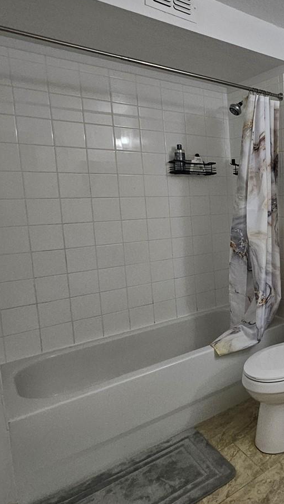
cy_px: 230
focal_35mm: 25
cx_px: 364
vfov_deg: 73.9
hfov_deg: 34.0
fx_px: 335
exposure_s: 1/60
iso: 200
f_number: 2.2
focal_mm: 1.74
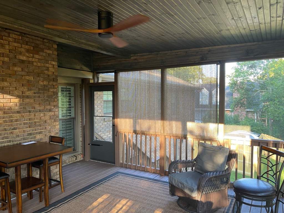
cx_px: 142
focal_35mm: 26
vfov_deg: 53.1
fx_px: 213
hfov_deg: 67.3
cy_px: 106
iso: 125
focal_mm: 5.1
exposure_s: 1/65
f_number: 1.6
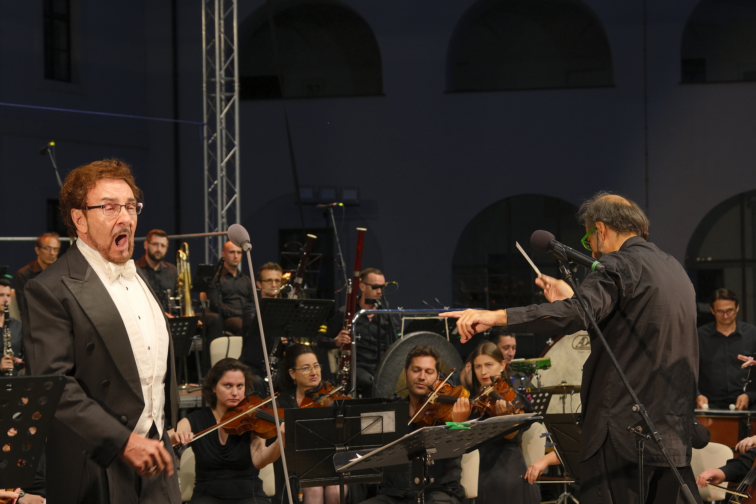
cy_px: 274
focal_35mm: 84
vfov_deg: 16.3
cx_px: 359
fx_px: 1764
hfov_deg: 24.2
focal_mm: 50.5
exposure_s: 1/125
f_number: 4
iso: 1250
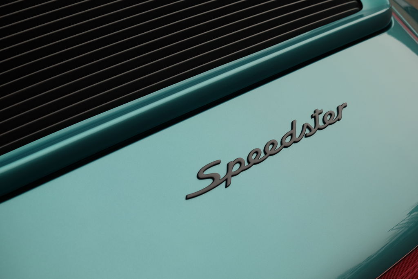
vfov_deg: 23.0
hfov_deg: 33.9
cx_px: 209
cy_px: 140
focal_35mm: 59
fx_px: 685
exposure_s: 1/140
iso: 200
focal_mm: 39
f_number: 5
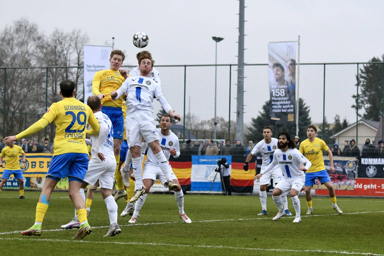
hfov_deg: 20.8
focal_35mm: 98
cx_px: 192
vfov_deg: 14.0
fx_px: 1045
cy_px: 128
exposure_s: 1/1600
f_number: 4.8
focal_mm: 98
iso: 8000
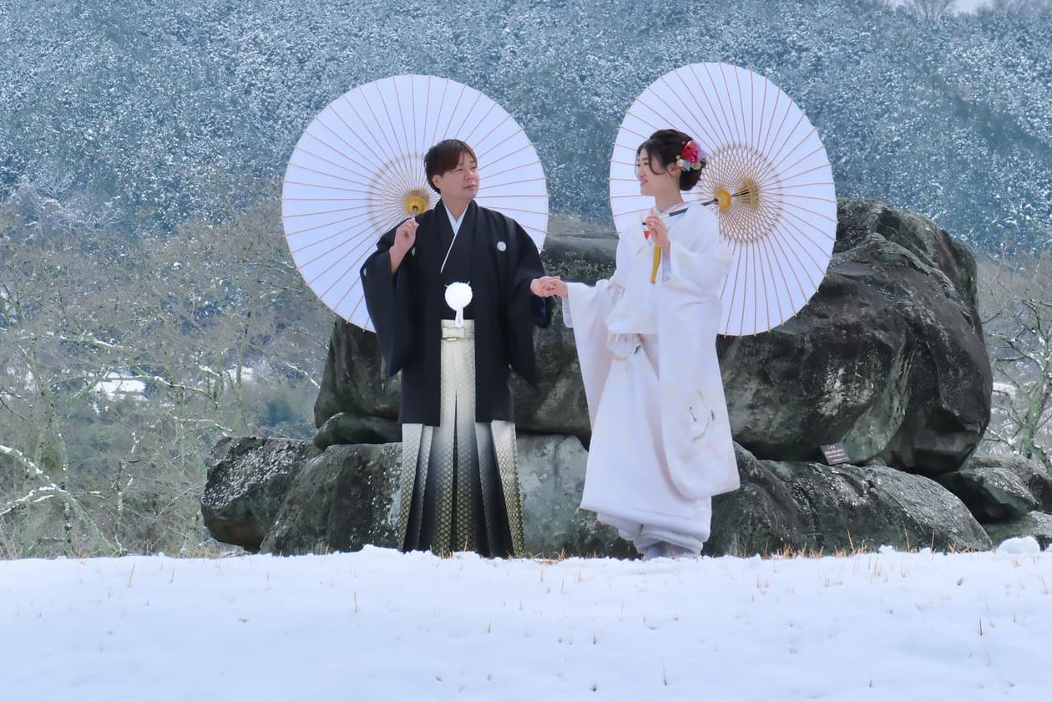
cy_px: 302
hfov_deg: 17.1
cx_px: 514
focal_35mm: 120
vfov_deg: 11.4
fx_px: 3506
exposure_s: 1/500
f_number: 10
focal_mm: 70
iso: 800
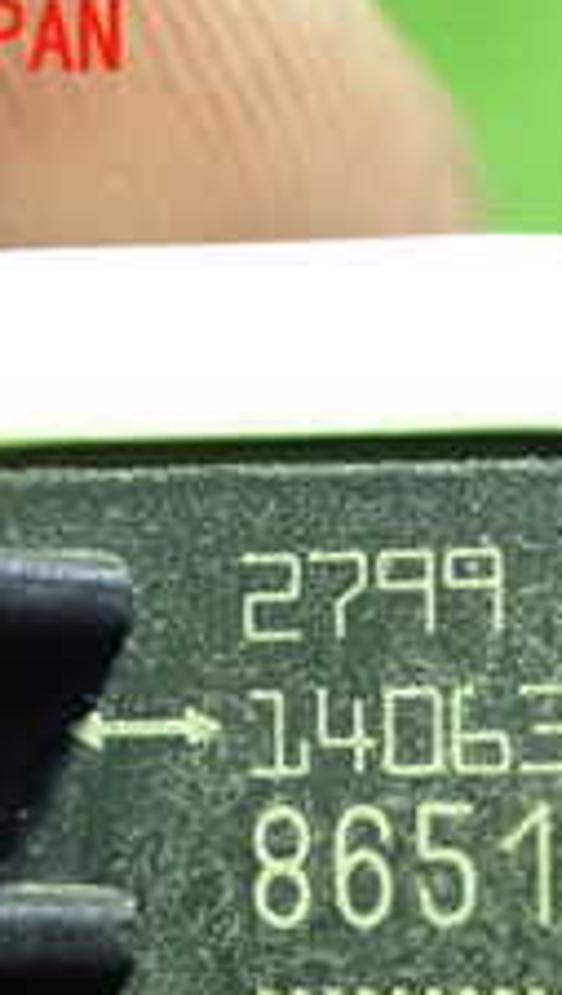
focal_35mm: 87
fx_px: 2299
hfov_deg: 13.6
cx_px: 646
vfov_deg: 23.5
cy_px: 982
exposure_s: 1/30
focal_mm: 5.4
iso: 1600
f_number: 2.3
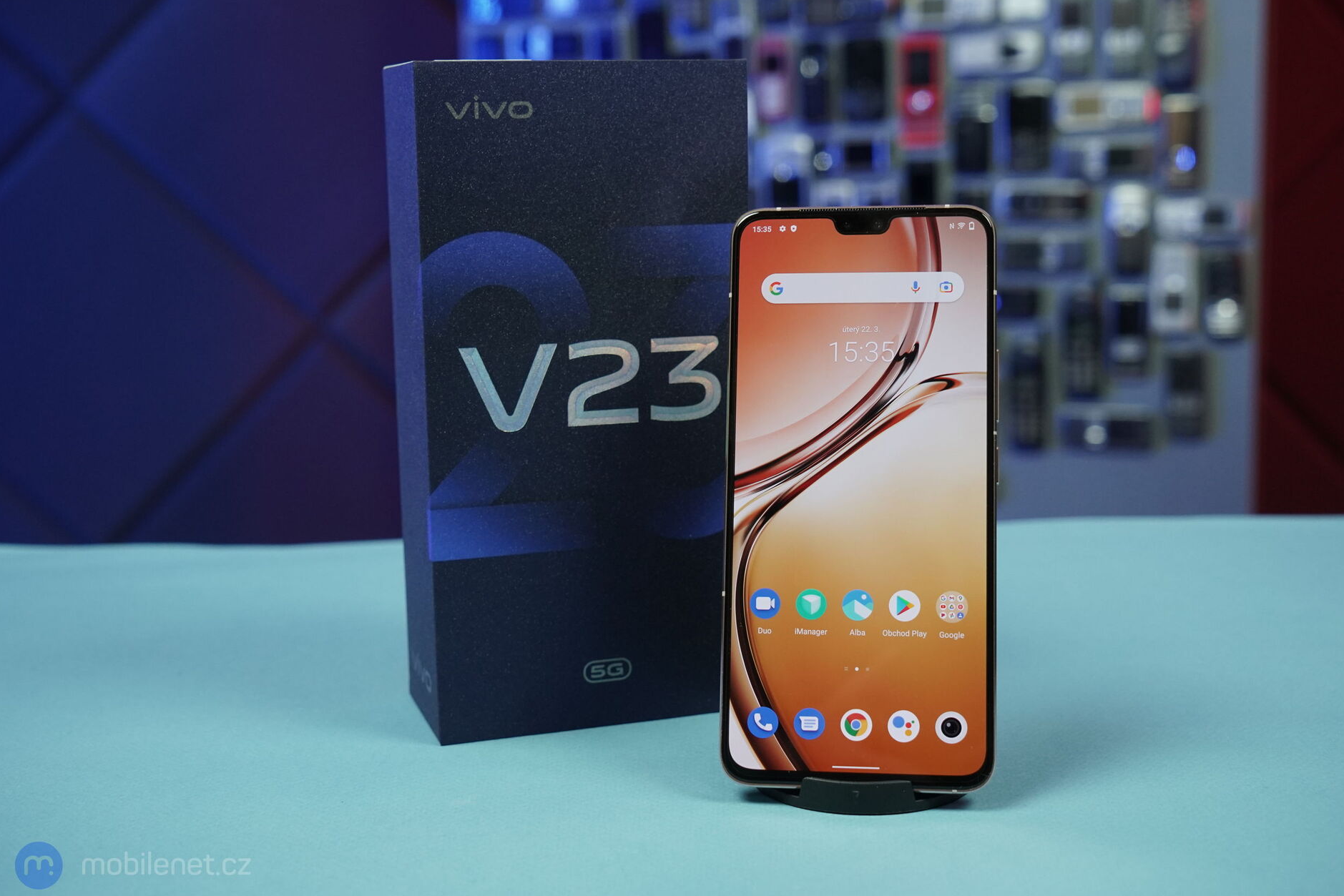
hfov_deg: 41.9
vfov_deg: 28.7
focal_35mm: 47
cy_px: 451
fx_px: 1755
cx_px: 683
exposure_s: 1/160
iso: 2500
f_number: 6.3
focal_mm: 46
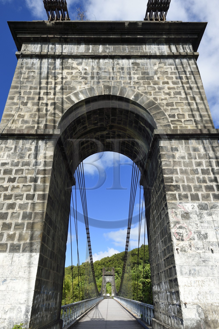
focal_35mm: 24
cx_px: 110
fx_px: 219
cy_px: 164
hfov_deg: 53.1
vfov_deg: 73.8
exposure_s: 1/250
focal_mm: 24
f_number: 13
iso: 200
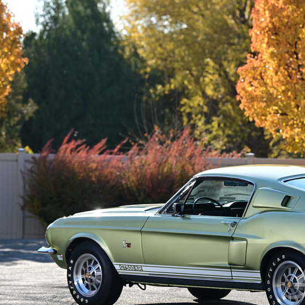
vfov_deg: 8.1
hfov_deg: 8.0
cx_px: 274
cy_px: 195
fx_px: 2163
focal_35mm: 217
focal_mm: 125
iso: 100
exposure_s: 1/200
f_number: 4
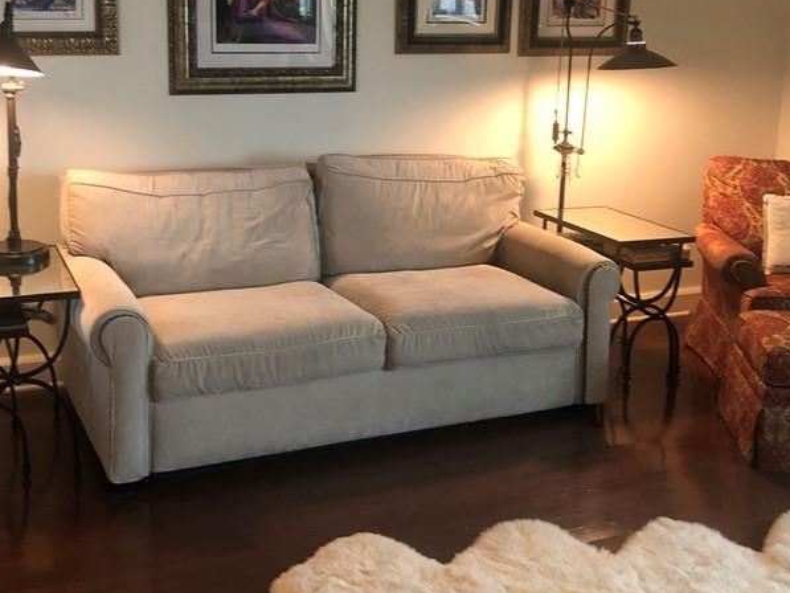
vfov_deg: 30.1
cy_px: 197
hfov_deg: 39.6
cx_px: 413
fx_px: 1096
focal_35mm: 48
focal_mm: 3.99
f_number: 1.8
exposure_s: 1/15
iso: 50
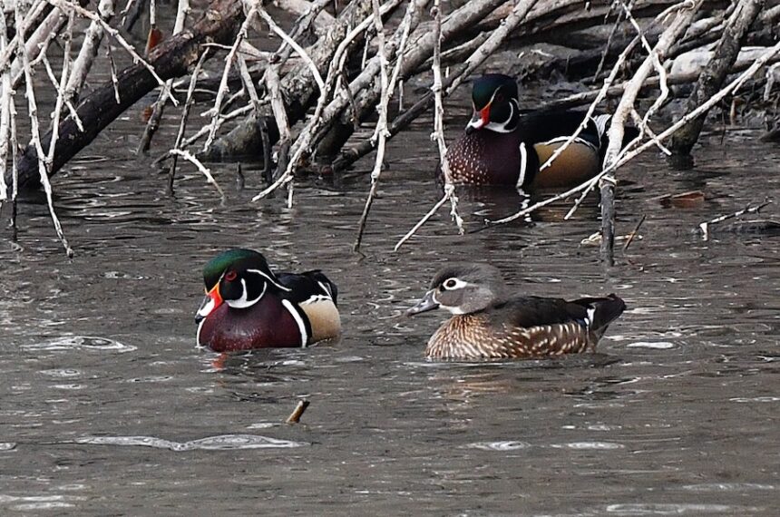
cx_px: 390
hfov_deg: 2.8
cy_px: 258
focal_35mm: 750
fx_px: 16220
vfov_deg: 1.8
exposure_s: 1/500
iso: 1600
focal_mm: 500
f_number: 11
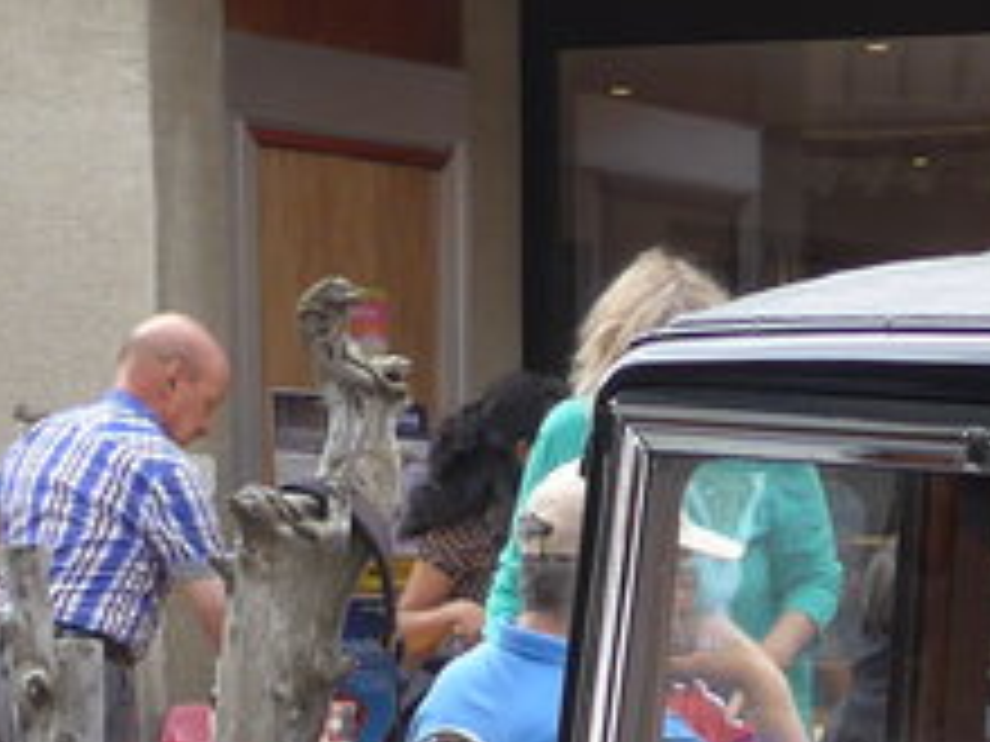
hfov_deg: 12.3
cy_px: 1686
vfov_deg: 8.7
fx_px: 4519
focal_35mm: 158
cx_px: 1017
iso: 80
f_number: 2.8
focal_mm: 6
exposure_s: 1/160
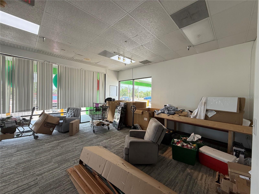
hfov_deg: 102.1
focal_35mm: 14
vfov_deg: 85.7
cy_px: 97
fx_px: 105
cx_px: 130
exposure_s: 1/202
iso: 50
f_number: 2.2
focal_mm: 2.22
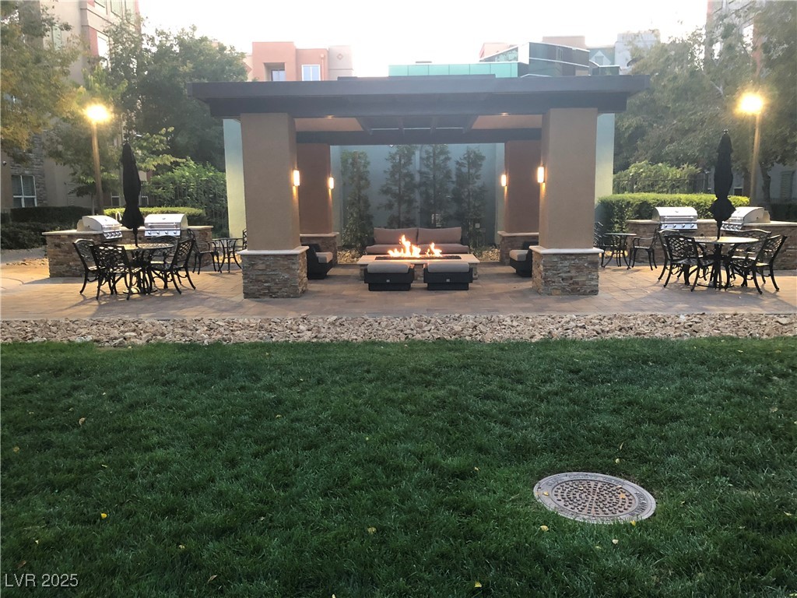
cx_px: 398
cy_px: 299
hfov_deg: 63.4
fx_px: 645
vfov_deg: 49.7
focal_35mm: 28
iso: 100
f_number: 1.8
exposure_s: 1/15
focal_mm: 4
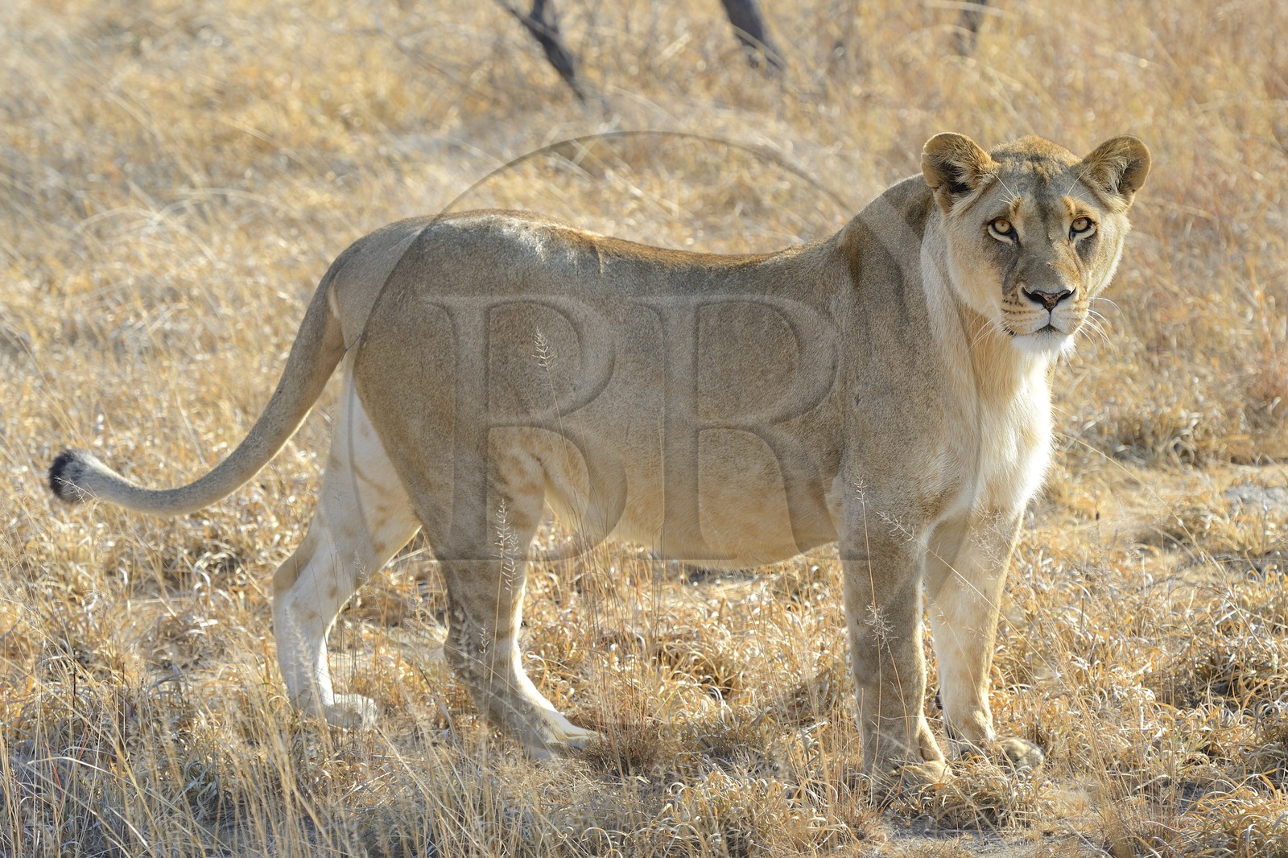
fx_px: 6438
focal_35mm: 180
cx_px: 644
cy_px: 429
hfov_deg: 11.4
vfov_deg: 7.6
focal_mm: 180
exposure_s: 1/640
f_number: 5.6
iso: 400
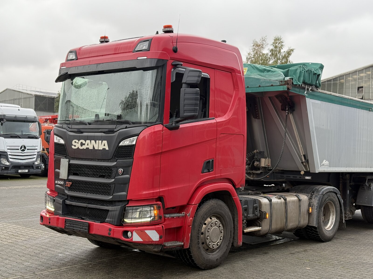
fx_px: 517
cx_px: 186
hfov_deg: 39.7
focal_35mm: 48
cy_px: 140
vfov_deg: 30.3
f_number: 1.78
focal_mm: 6.76
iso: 50
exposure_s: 1/121
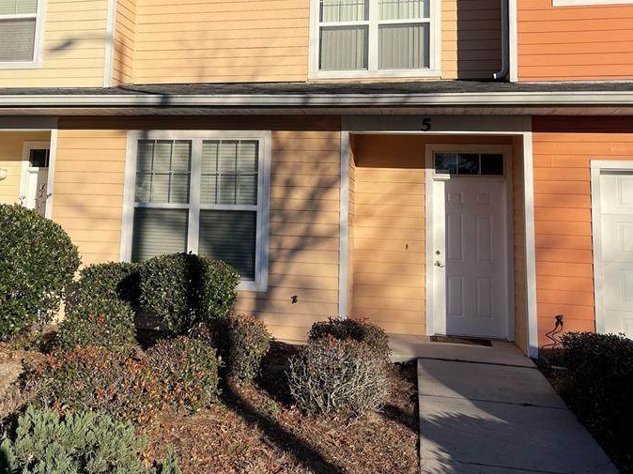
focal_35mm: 38
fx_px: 695
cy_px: 124
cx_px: 237
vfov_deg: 36.9
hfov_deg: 48.5
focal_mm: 5.1
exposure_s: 1/5376
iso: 32
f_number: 1.6
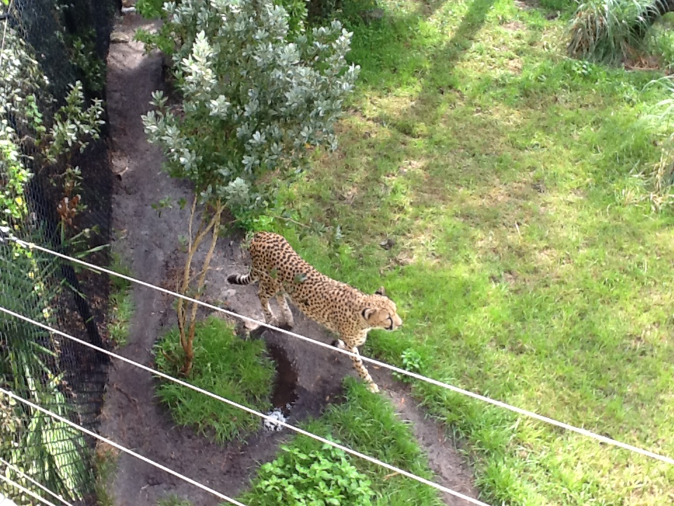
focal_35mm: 32
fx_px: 623
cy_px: 253
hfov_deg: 56.8
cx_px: 337
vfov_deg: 44.2
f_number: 2.4
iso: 64
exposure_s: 1/241
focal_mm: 2.03
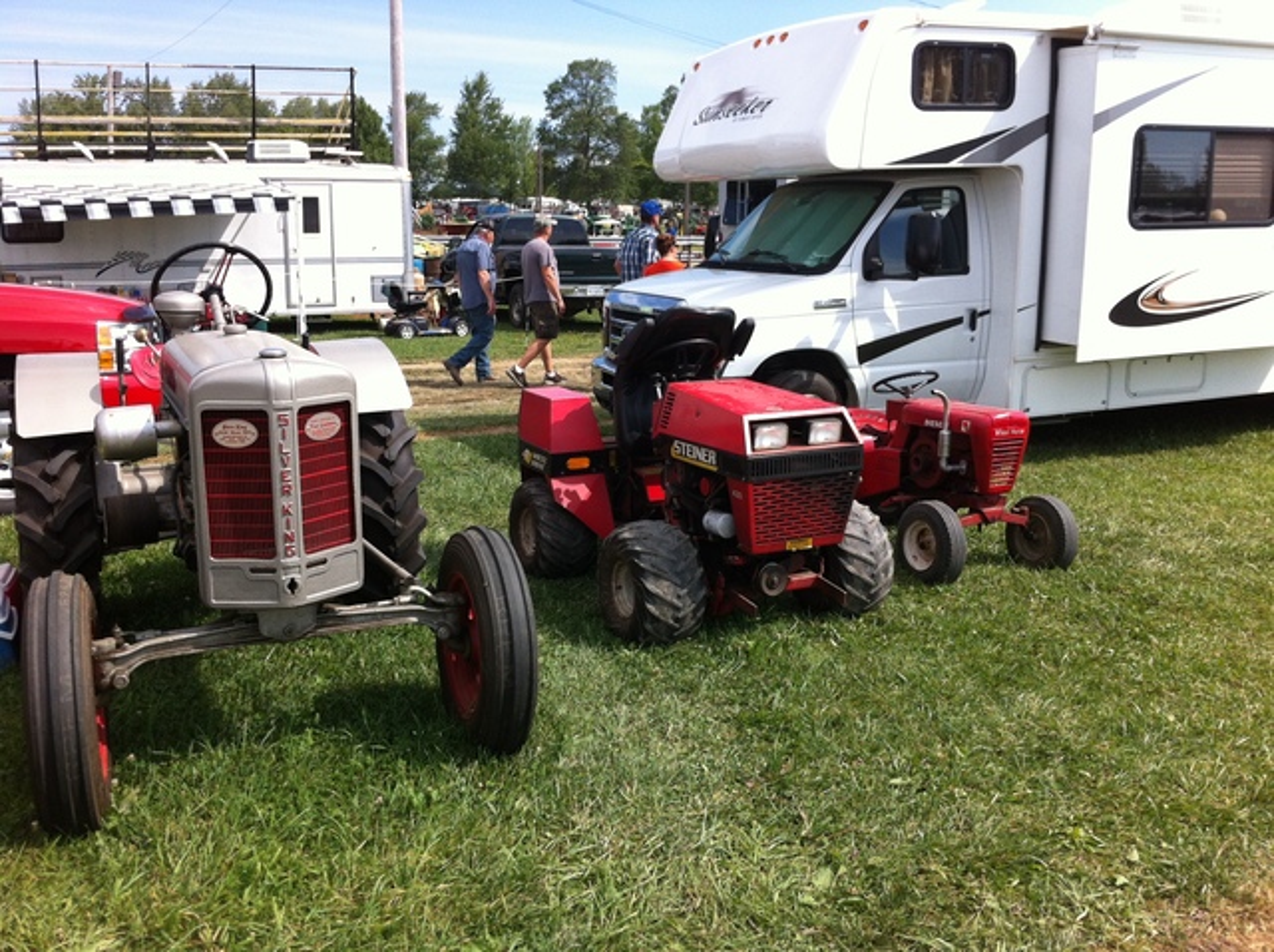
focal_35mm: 35
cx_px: 637
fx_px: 1286
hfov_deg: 52.7
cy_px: 476
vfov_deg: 40.6
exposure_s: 1/815
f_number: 2.8
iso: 80
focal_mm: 3.85
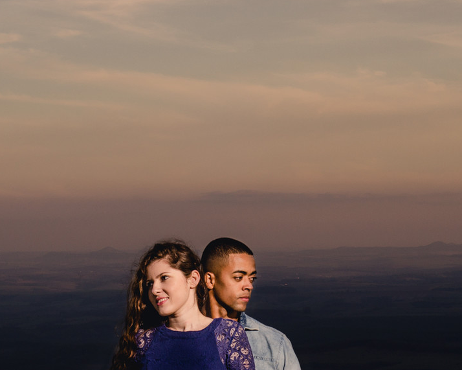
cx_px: 221
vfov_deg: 13.0
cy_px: 119
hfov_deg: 16.3
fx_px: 1613
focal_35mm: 118
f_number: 6.7
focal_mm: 50
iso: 140
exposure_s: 1/180
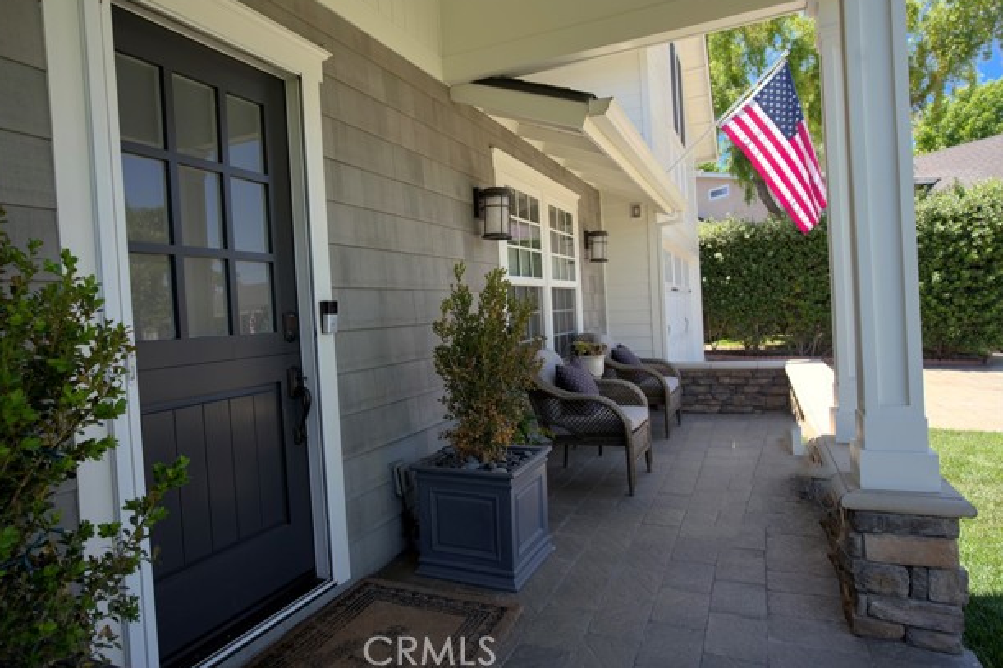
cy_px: 325
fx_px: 613
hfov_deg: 78.6
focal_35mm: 22
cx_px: 479
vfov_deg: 57.2
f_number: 5.6
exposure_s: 1/80
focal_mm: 21
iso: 100
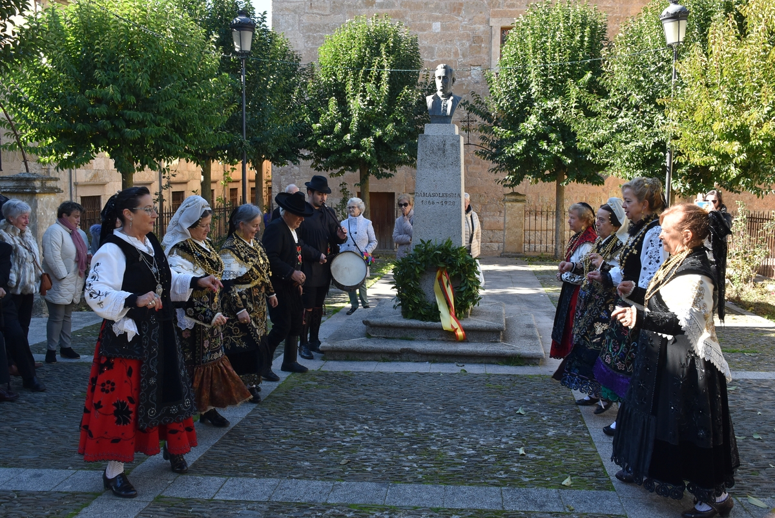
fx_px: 743
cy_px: 259
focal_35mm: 34
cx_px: 388
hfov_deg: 55.1
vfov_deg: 38.4
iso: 400
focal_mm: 23
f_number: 7.1
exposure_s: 1/200
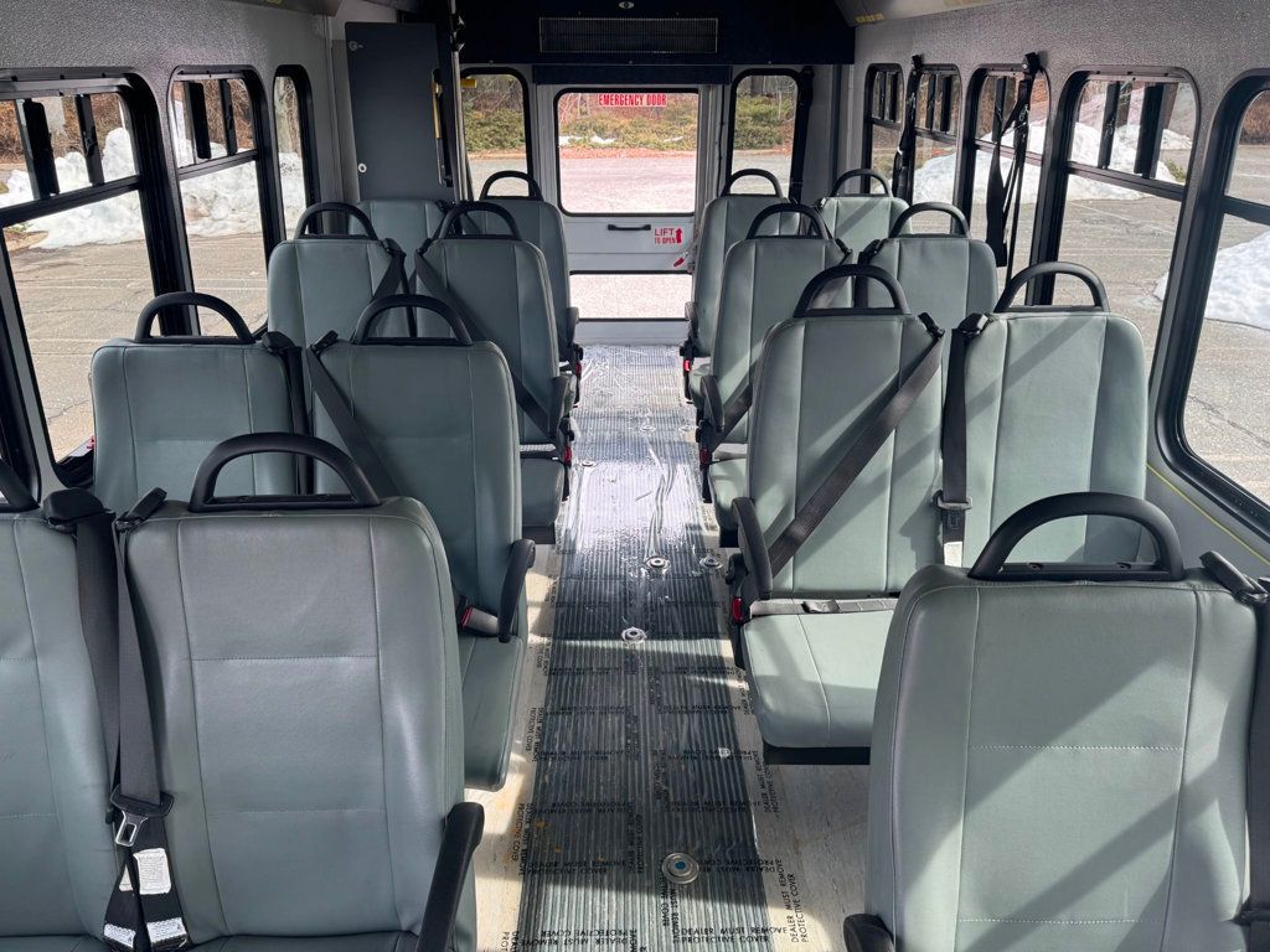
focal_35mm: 24
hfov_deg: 71.6
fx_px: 881
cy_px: 476
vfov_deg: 56.8
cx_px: 635
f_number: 1.78
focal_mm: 6.76
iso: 80
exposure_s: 1/171
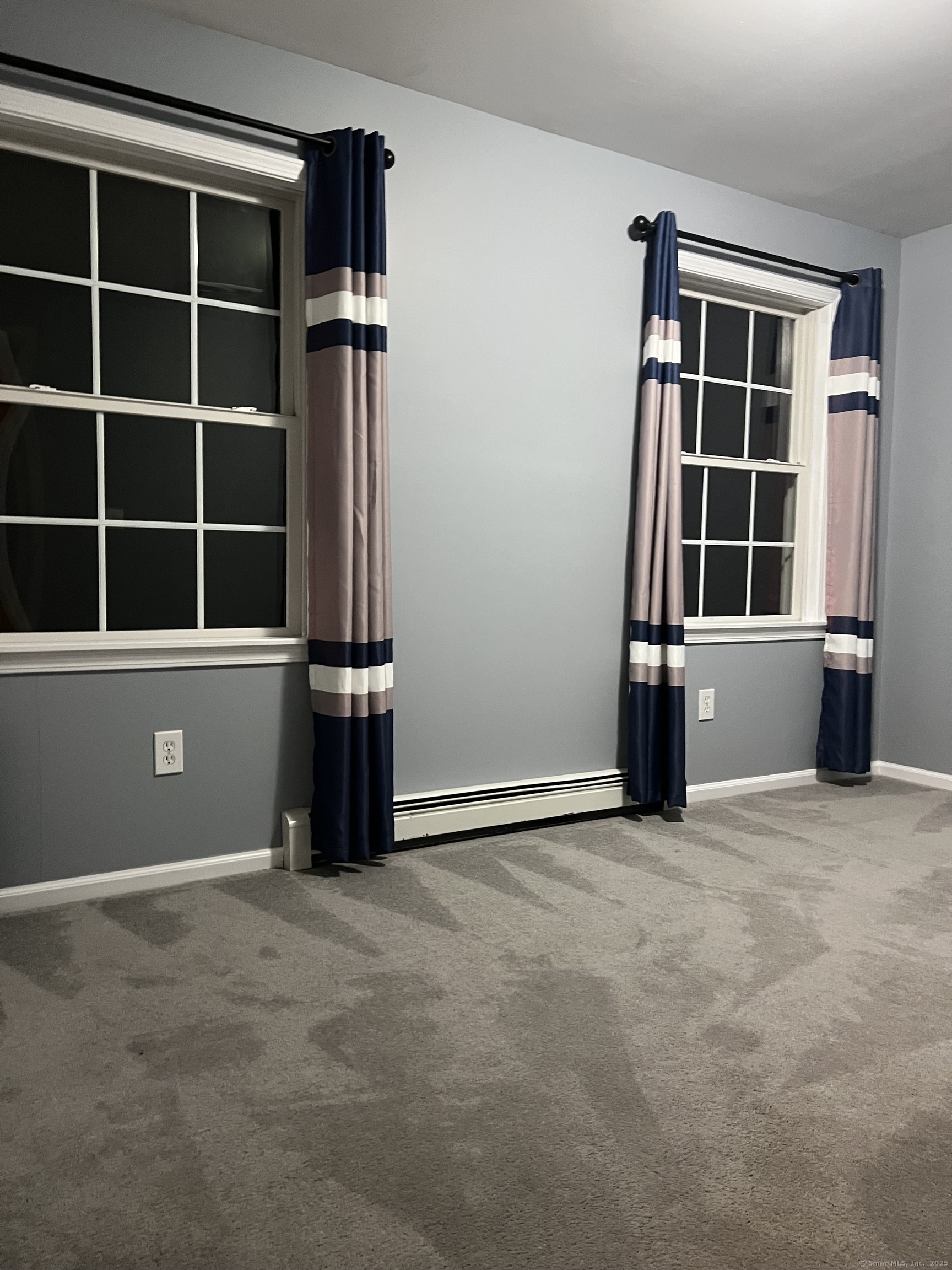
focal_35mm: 26
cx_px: 476
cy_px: 635
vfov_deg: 67.3
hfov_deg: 53.1
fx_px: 953
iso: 400
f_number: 1.5
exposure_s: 1/40
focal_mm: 5.7
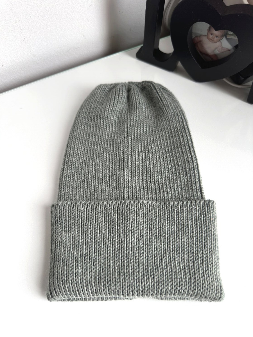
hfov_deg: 56.8
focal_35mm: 24
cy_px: 168
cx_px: 126
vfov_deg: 71.6
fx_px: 234
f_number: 1.78
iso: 125
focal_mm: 6.86
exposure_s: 1/121
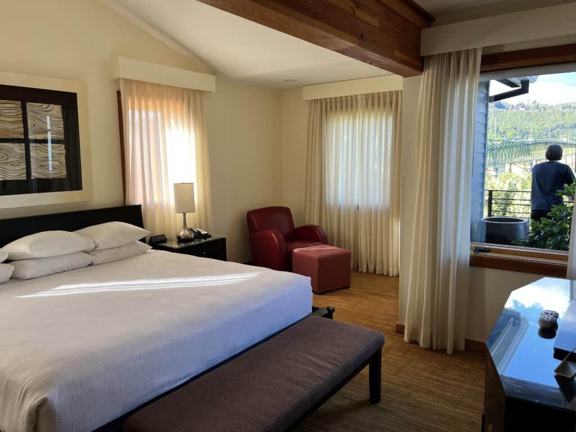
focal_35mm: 26
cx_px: 288
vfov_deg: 53.1
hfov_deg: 67.3
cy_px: 216
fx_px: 433
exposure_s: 1/122
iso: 50
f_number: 1.6
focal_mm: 5.1
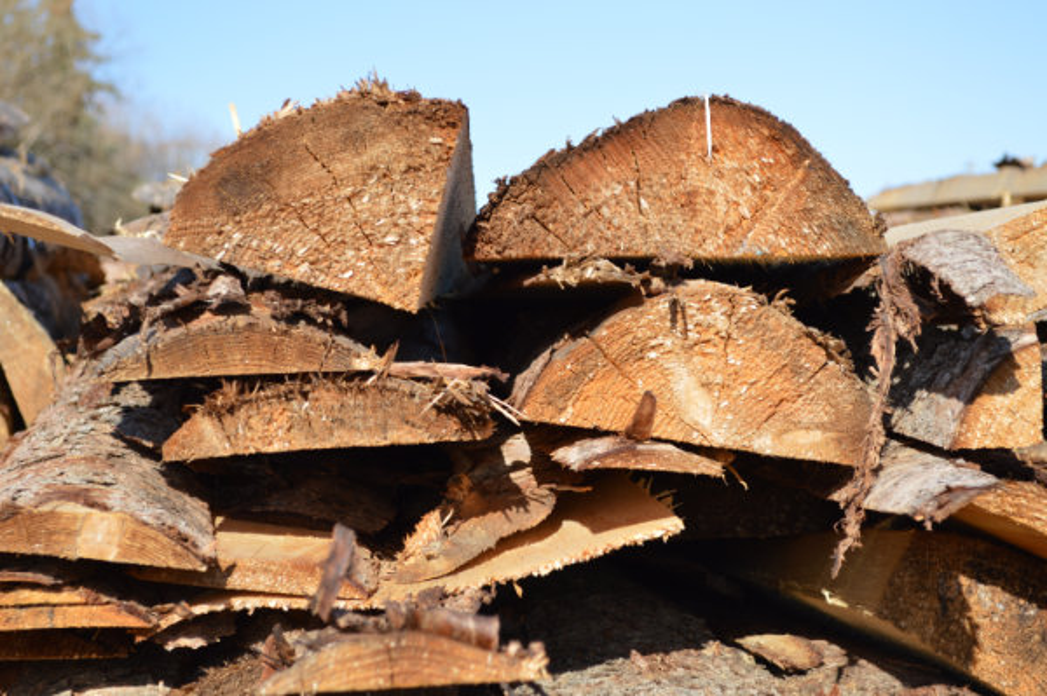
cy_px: 348
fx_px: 2397
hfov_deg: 24.6
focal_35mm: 82
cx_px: 524
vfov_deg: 16.5
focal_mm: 55
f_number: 7.1
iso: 100
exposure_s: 1/200
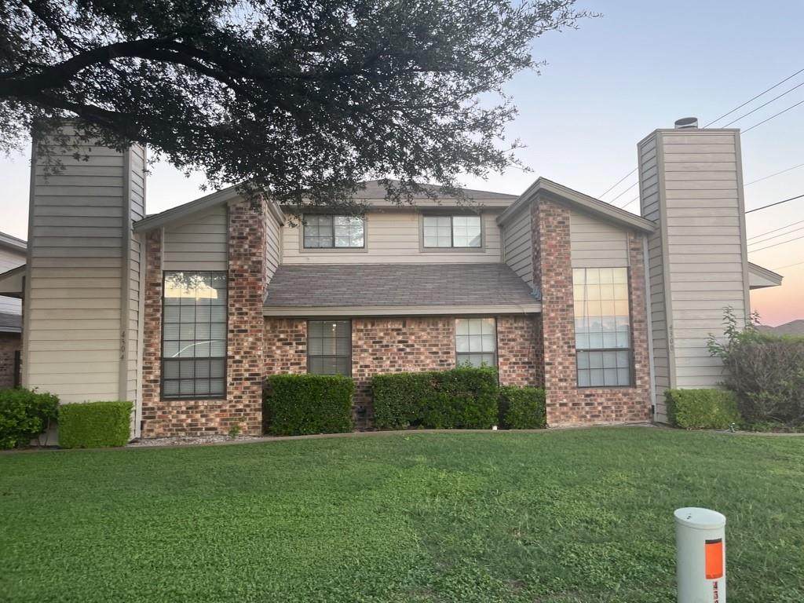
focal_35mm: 26
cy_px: 302
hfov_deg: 67.3
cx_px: 402
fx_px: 604
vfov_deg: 53.1
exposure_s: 1/121
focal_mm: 5.1
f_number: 1.6
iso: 125
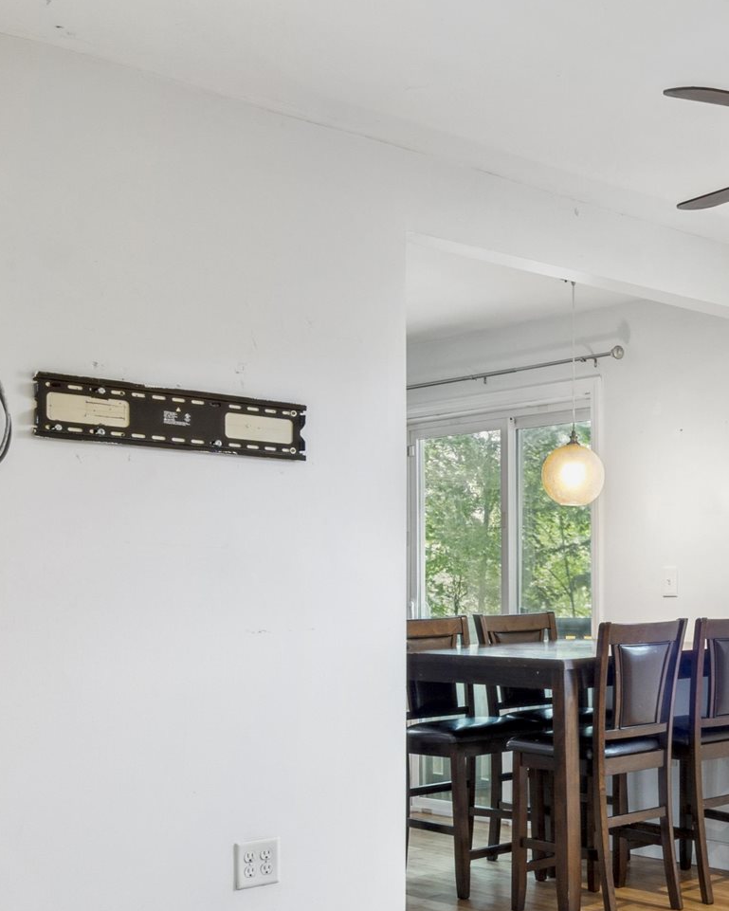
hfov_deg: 29.3
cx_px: 737
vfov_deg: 38.1
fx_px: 1294
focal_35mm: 48
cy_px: 647
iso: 320
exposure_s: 1/2
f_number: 8
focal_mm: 16
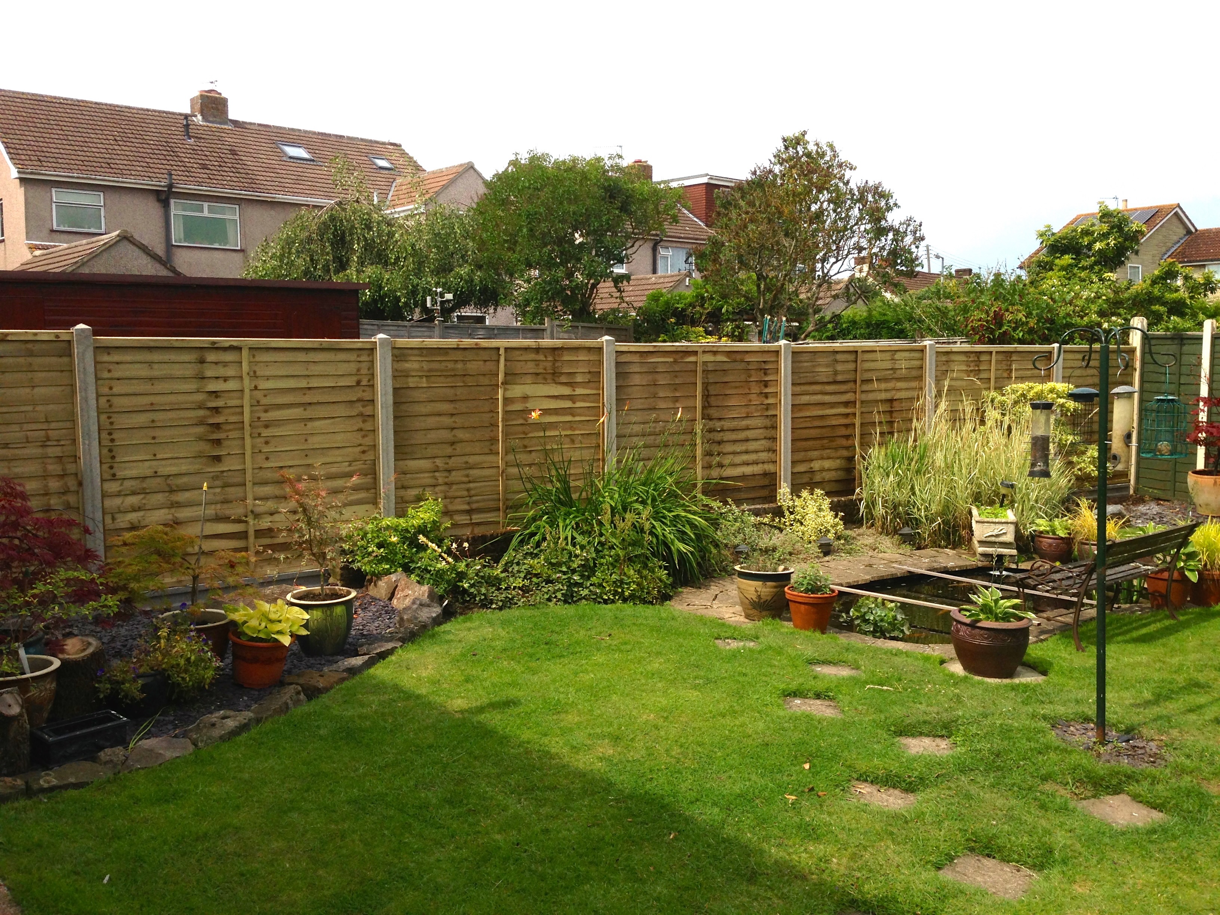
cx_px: 610
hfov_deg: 55.4
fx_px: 1163
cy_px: 458
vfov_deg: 42.9
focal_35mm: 33
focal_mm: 4.13
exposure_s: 1/1484
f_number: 2.4
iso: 50
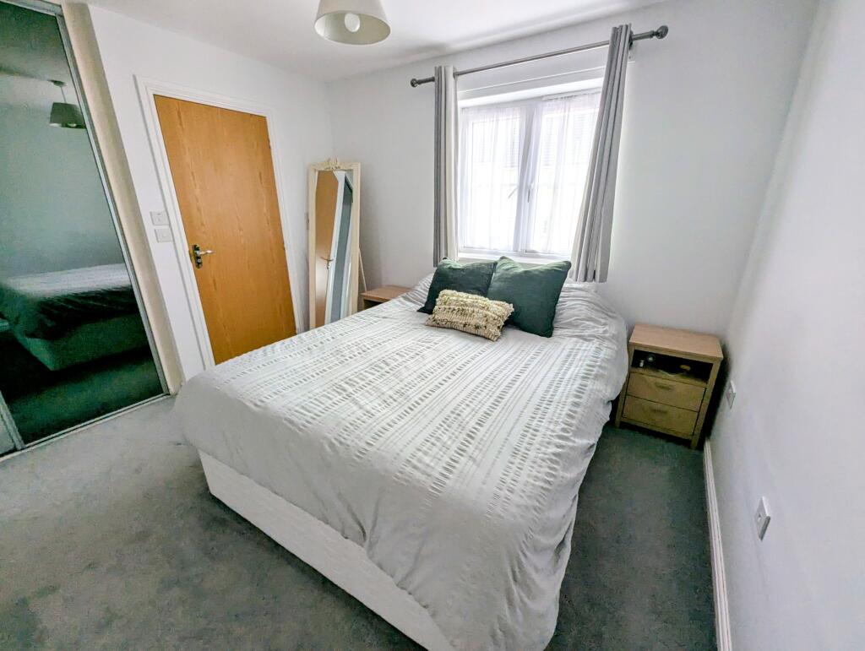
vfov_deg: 90.1
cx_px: 432
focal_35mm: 13
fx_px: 325
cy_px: 326
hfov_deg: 106.1
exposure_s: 1/38.1
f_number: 2.2
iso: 93
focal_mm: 1.95
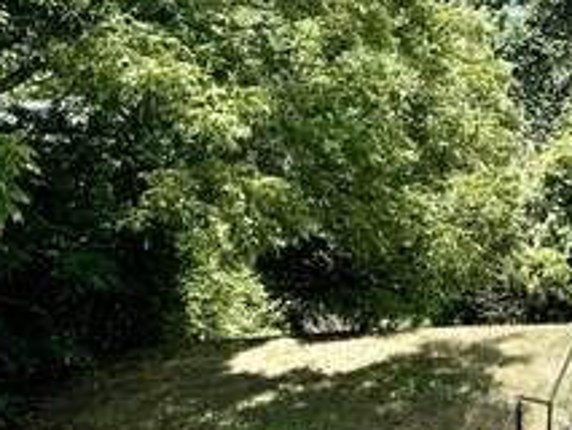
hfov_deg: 19.0
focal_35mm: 90
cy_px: 153
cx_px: 867
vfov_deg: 16.4
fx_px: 1488
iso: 80
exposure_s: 1/2833
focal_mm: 6.76
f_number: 1.78
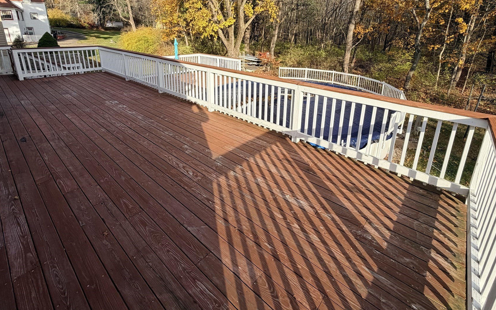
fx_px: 243
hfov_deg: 91.0
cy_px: 95
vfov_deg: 62.8
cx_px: 261
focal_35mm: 18
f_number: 2.2
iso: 40
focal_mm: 2.22
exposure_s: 1/631
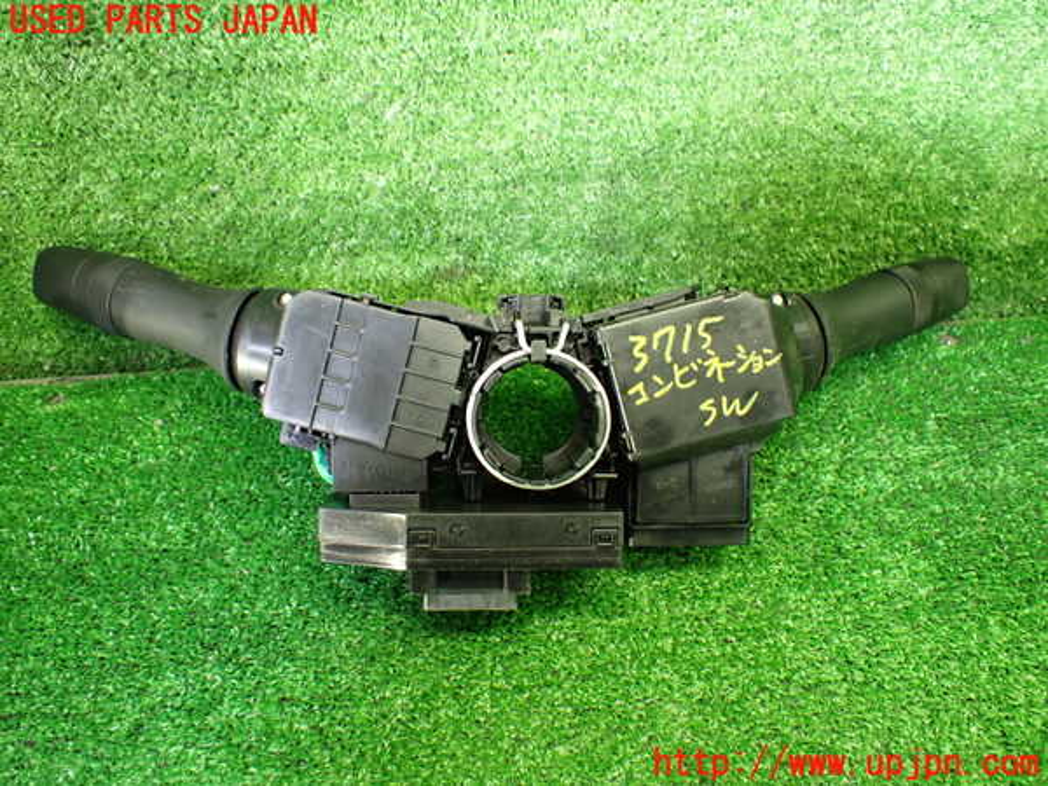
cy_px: 393
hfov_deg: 60.0
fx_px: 908
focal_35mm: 30
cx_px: 524
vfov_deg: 46.8
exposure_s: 1/100
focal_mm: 5.4
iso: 800
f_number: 2.3
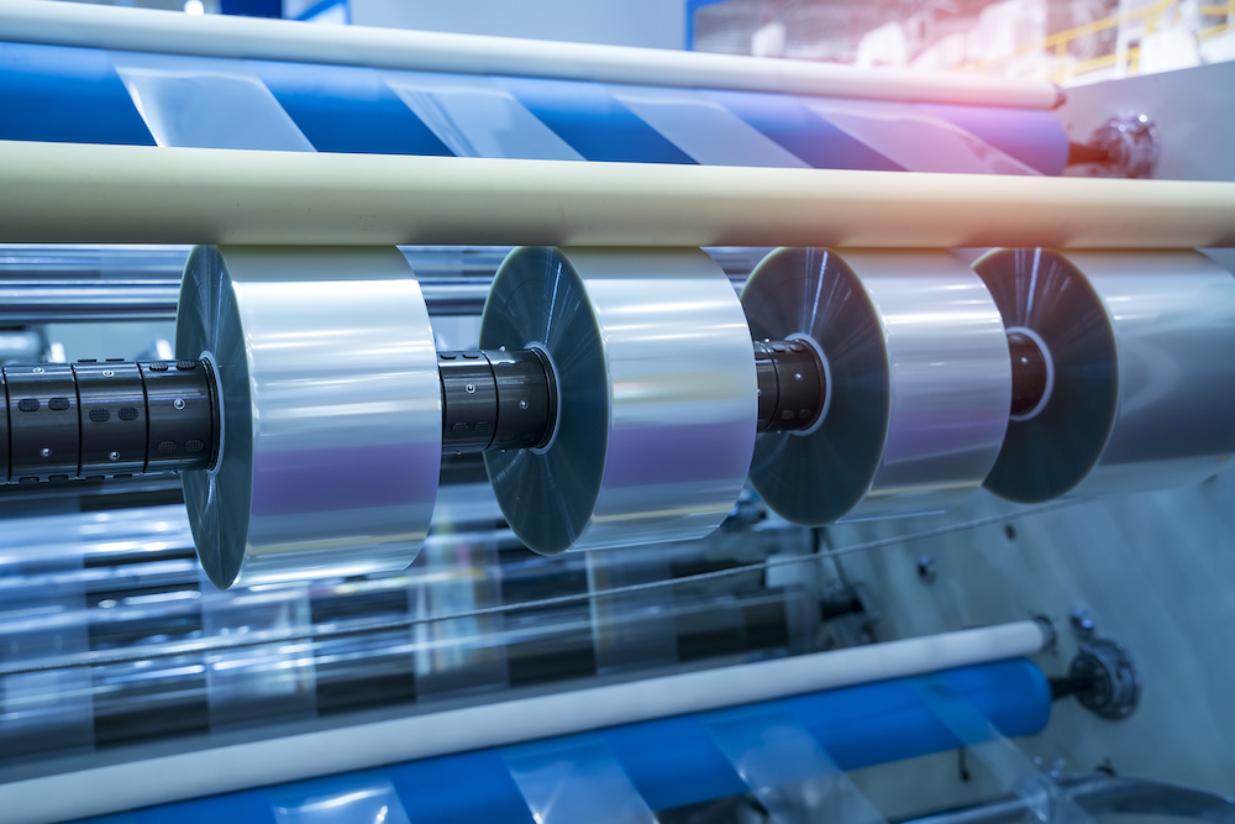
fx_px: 1407
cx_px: 618
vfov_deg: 32.6
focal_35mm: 41
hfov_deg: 47.4
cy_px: 412
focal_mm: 41
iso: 800
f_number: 4.5
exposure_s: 1/160
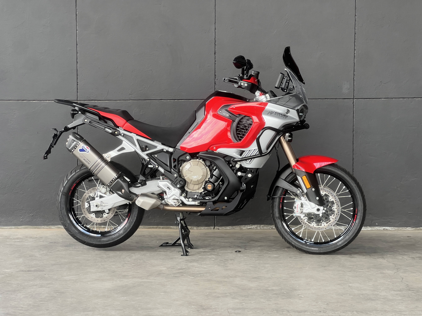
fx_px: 939
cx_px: 211
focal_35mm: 77
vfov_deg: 19.1
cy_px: 158
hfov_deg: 25.3
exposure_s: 1/99
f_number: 2.8
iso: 80
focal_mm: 9
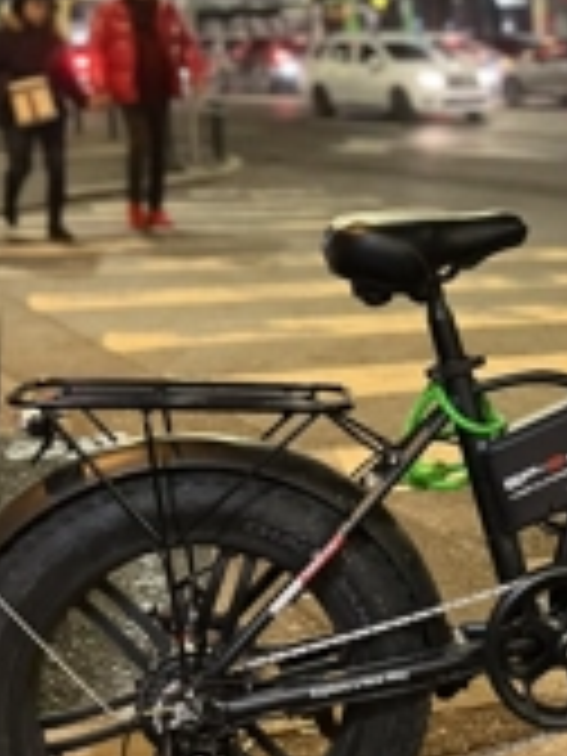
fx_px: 1354
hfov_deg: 22.8
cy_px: 284
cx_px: 549
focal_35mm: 62
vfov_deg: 31.1
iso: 500
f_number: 1.6
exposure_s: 1/33
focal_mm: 5.1
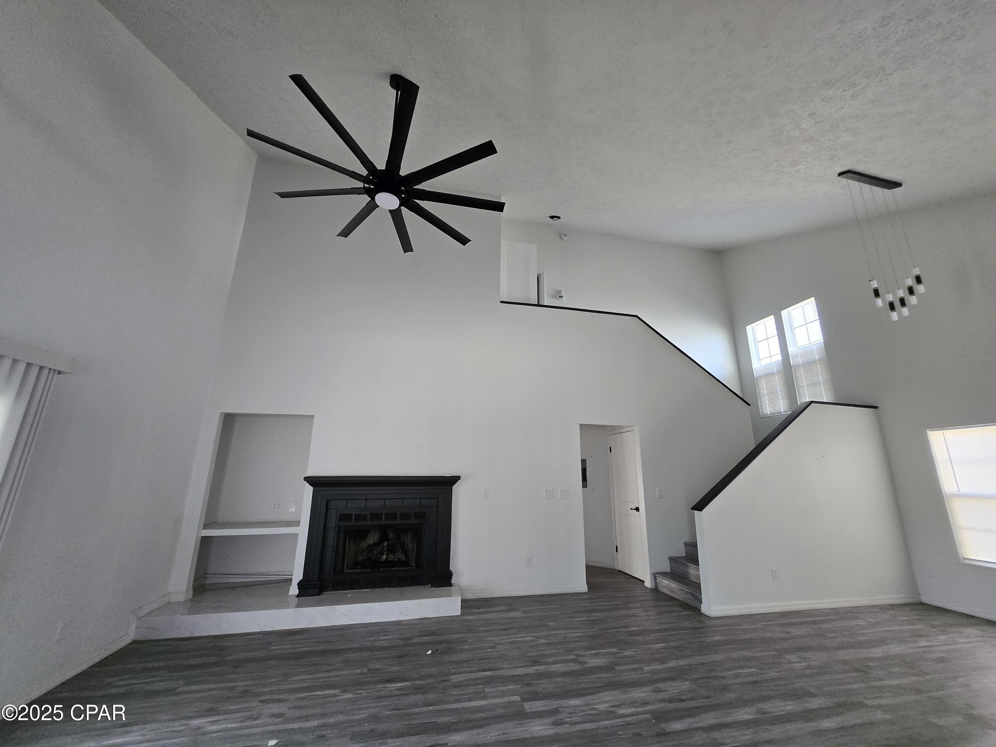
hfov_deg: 106.2
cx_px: 498
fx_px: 374
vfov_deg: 89.9
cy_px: 374
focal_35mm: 13
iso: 125
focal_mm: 1.7
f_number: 2.2
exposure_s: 1/60
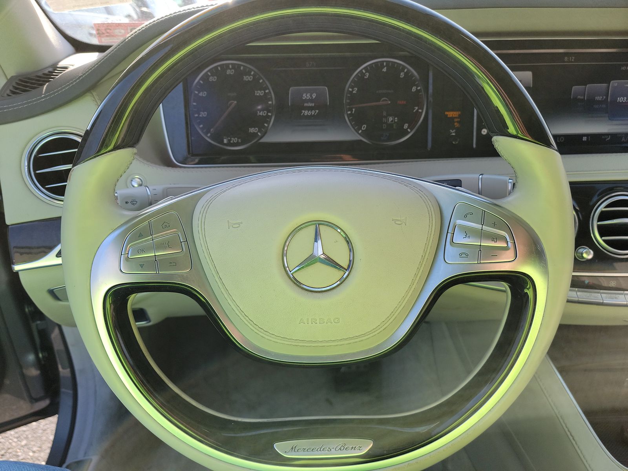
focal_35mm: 24
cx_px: 314
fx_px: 435
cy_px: 236
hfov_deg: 71.6
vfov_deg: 56.8
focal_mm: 6.7
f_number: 1.8
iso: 50
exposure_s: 1/211
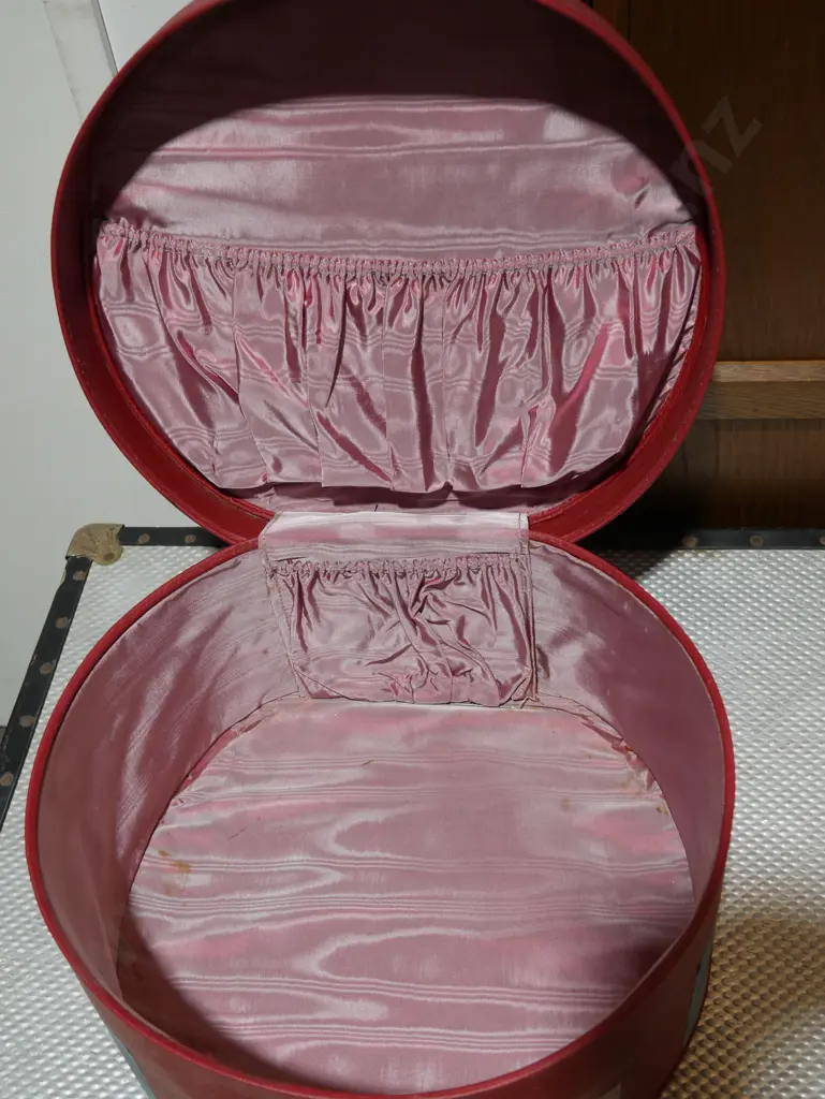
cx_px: 412
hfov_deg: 36.0
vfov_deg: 46.8
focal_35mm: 40
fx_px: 1270
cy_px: 550
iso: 250
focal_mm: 20
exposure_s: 1/60
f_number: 4.5
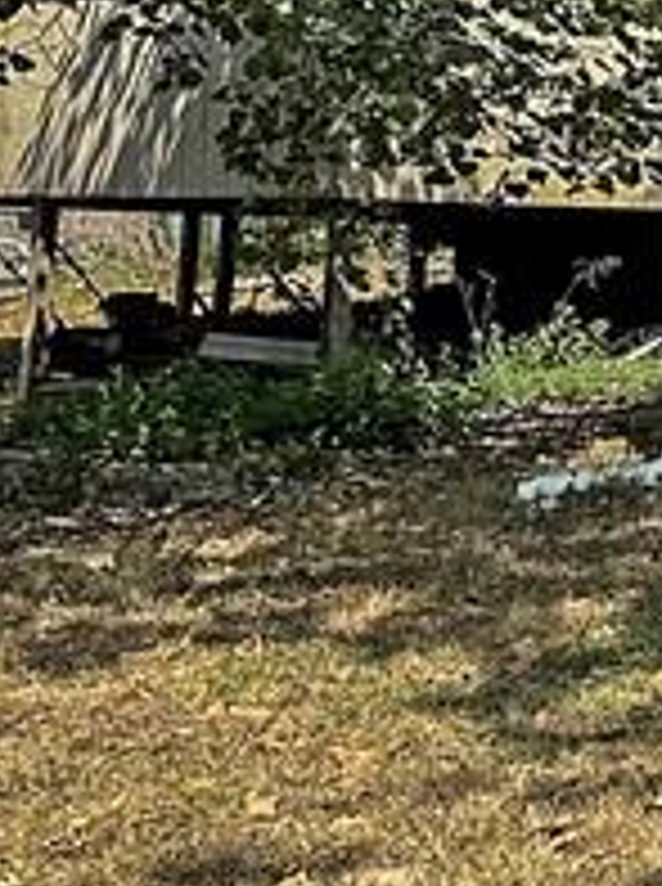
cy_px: -67
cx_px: 1900
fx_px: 3198
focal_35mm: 125
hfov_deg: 9.6
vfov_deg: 15.4
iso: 80
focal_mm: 6.86
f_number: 1.78
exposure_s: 1/2882
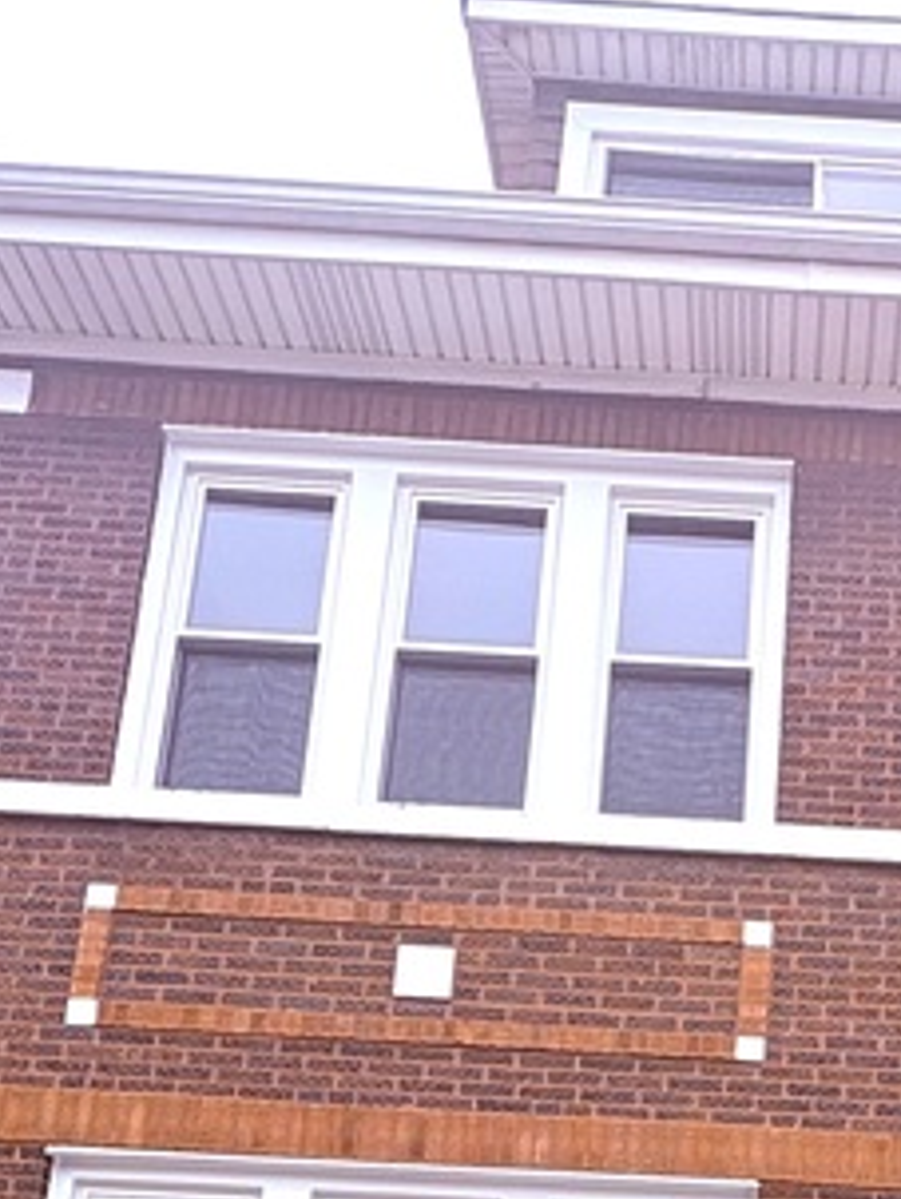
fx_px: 1733
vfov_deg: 32.1
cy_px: 1417
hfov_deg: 28.0
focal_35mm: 50
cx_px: 822
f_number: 2.2
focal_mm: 2.22
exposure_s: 1/102
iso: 40
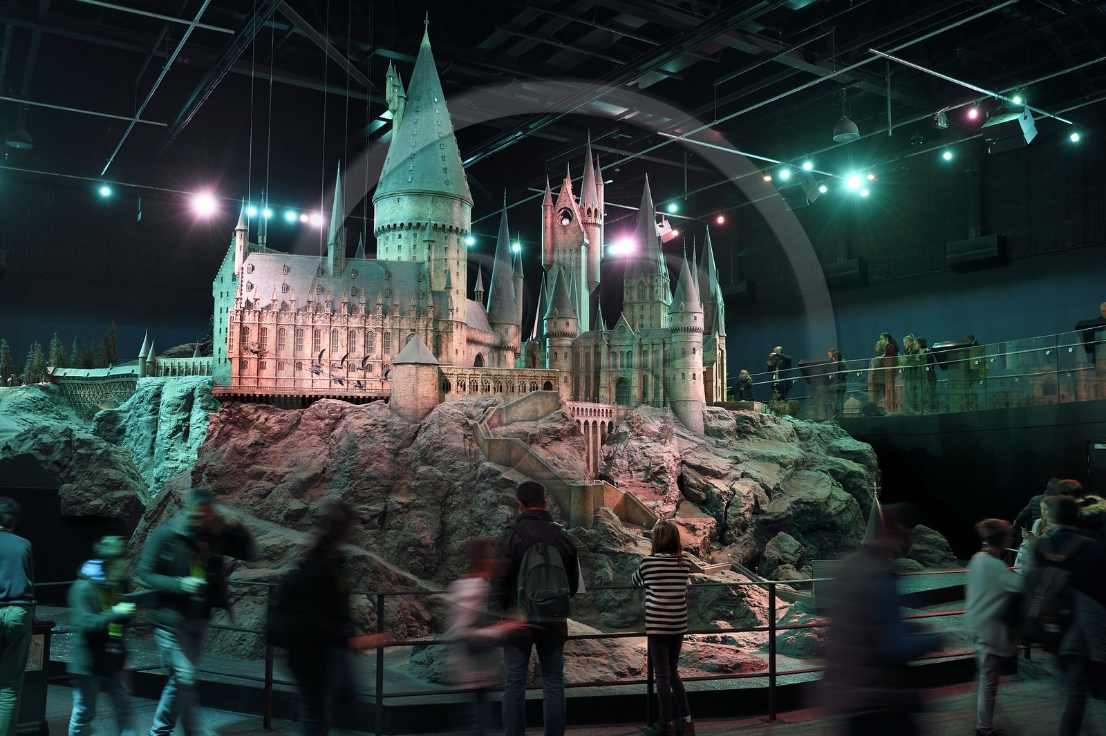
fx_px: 952
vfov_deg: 42.3
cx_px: 553
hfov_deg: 60.3
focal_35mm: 31
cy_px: 368
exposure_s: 1/6
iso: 800
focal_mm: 31
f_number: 5.6
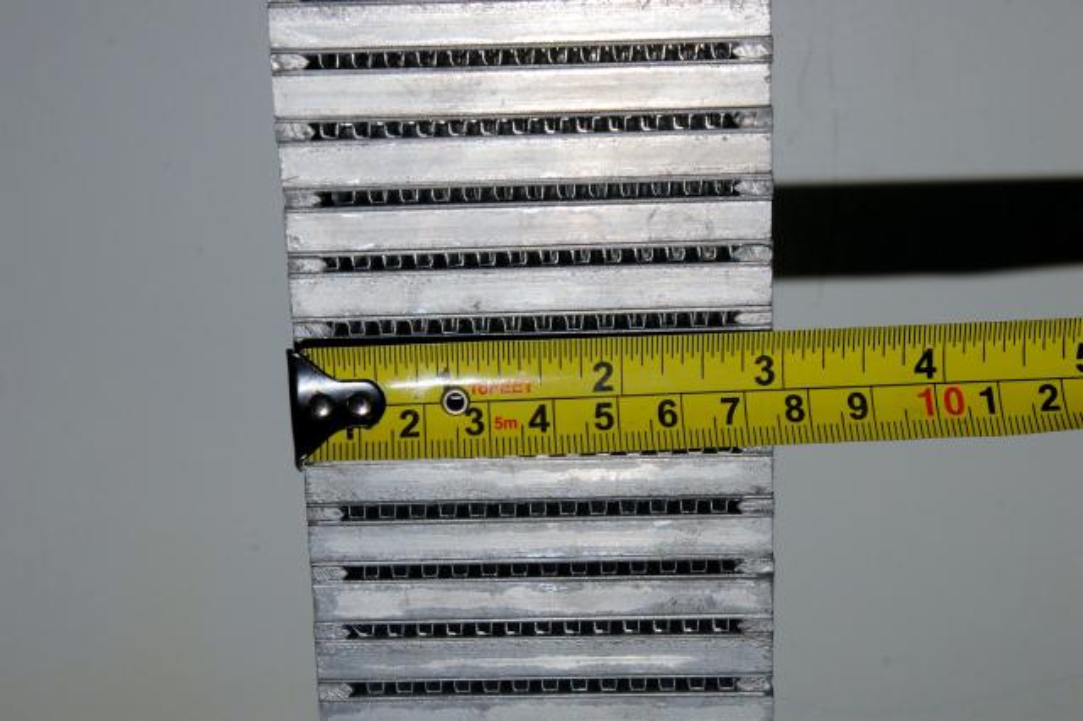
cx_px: 542
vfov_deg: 21.1
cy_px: 360
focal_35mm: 64
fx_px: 1939
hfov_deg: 31.2
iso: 200
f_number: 14
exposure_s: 1/60
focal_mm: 43
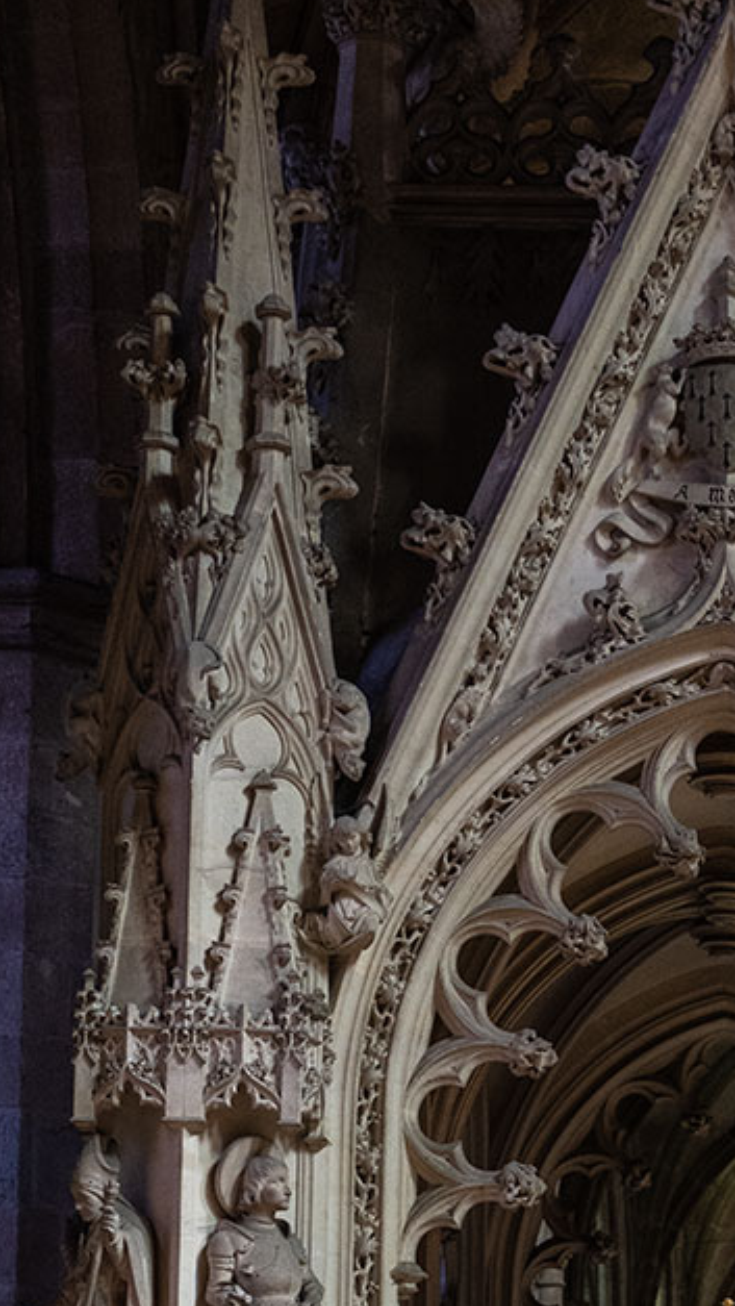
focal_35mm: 79
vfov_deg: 25.9
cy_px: 1233
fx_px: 2724
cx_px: 756
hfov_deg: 15.1
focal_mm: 21.8
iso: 640
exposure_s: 1/80
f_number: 2.8
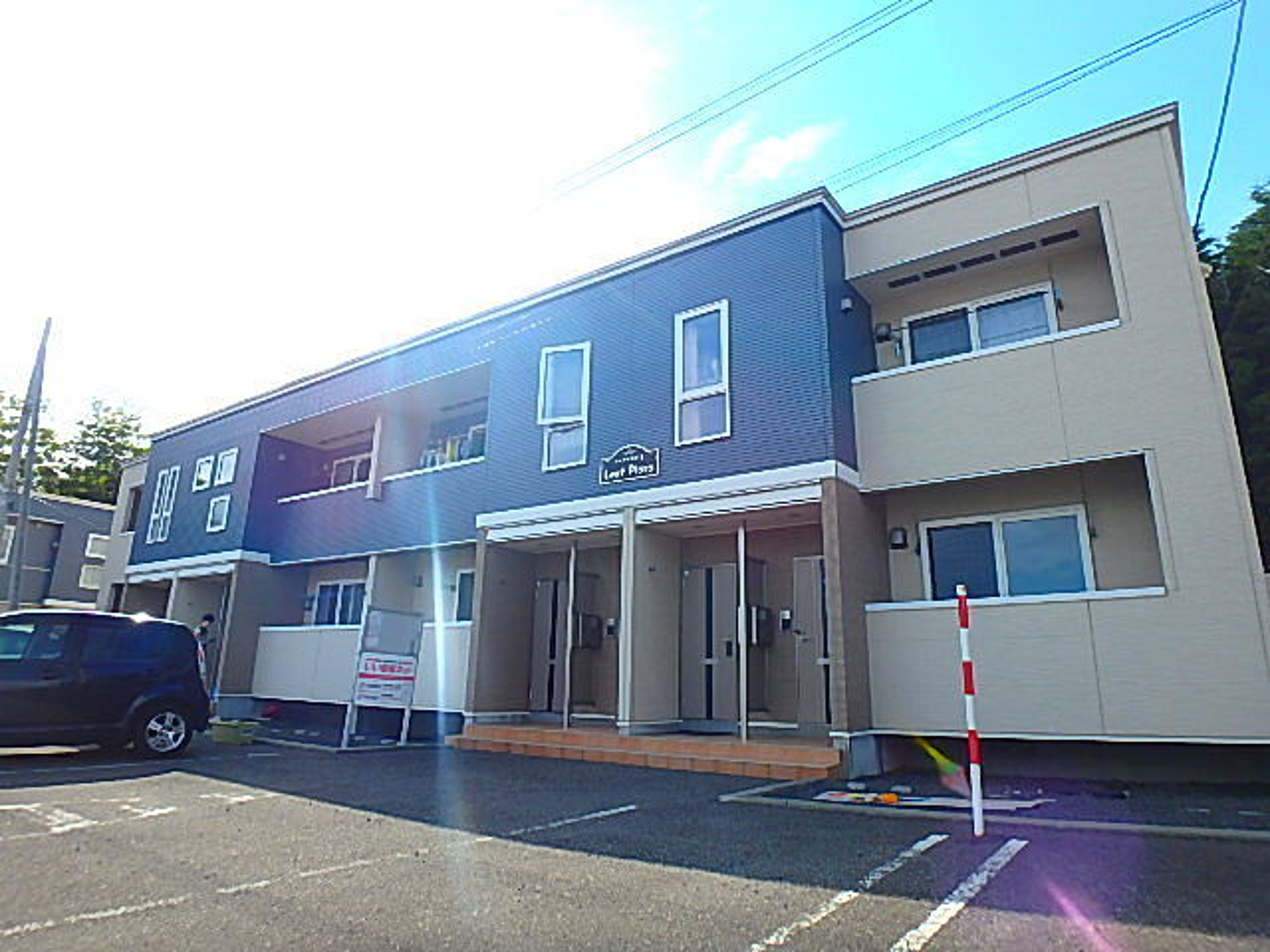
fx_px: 770
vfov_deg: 63.4
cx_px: 635
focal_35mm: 21
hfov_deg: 79.0
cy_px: 476
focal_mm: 3.7
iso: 125
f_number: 3.5
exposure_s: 1/800
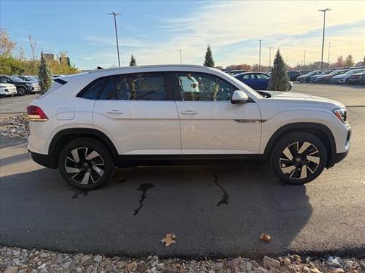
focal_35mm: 24
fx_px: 253
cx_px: 182
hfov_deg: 71.6
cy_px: 136
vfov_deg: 56.8
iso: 100
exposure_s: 1/1949
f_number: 1.78
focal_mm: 6.76
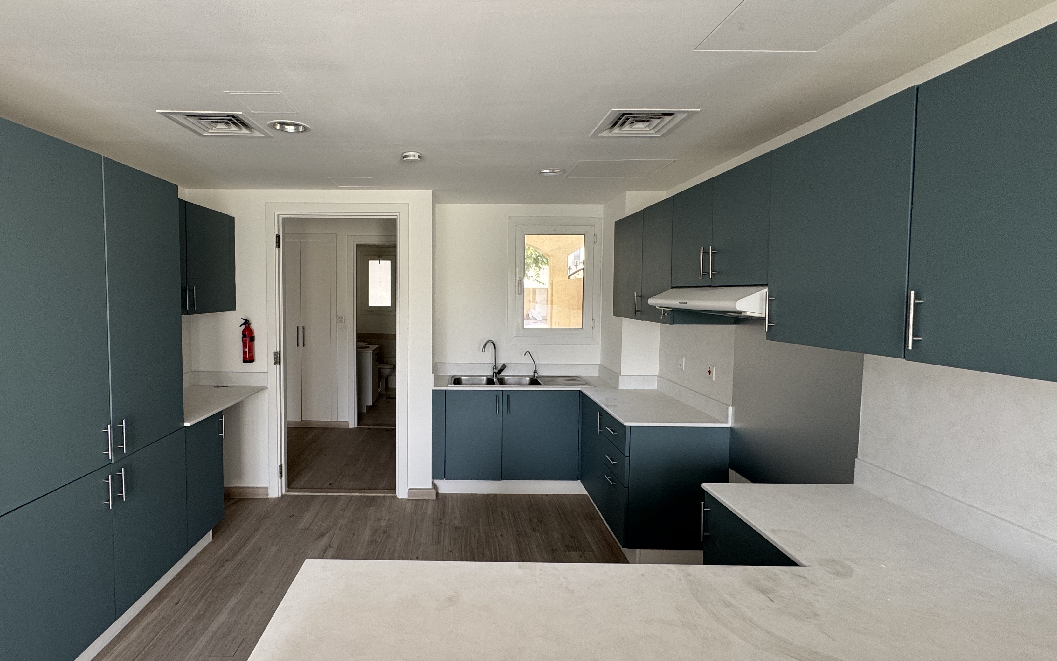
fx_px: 519
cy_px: 327
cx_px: 452
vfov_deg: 65.0
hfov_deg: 90.5
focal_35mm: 18
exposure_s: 1/99
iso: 100
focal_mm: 2.22
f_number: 2.2
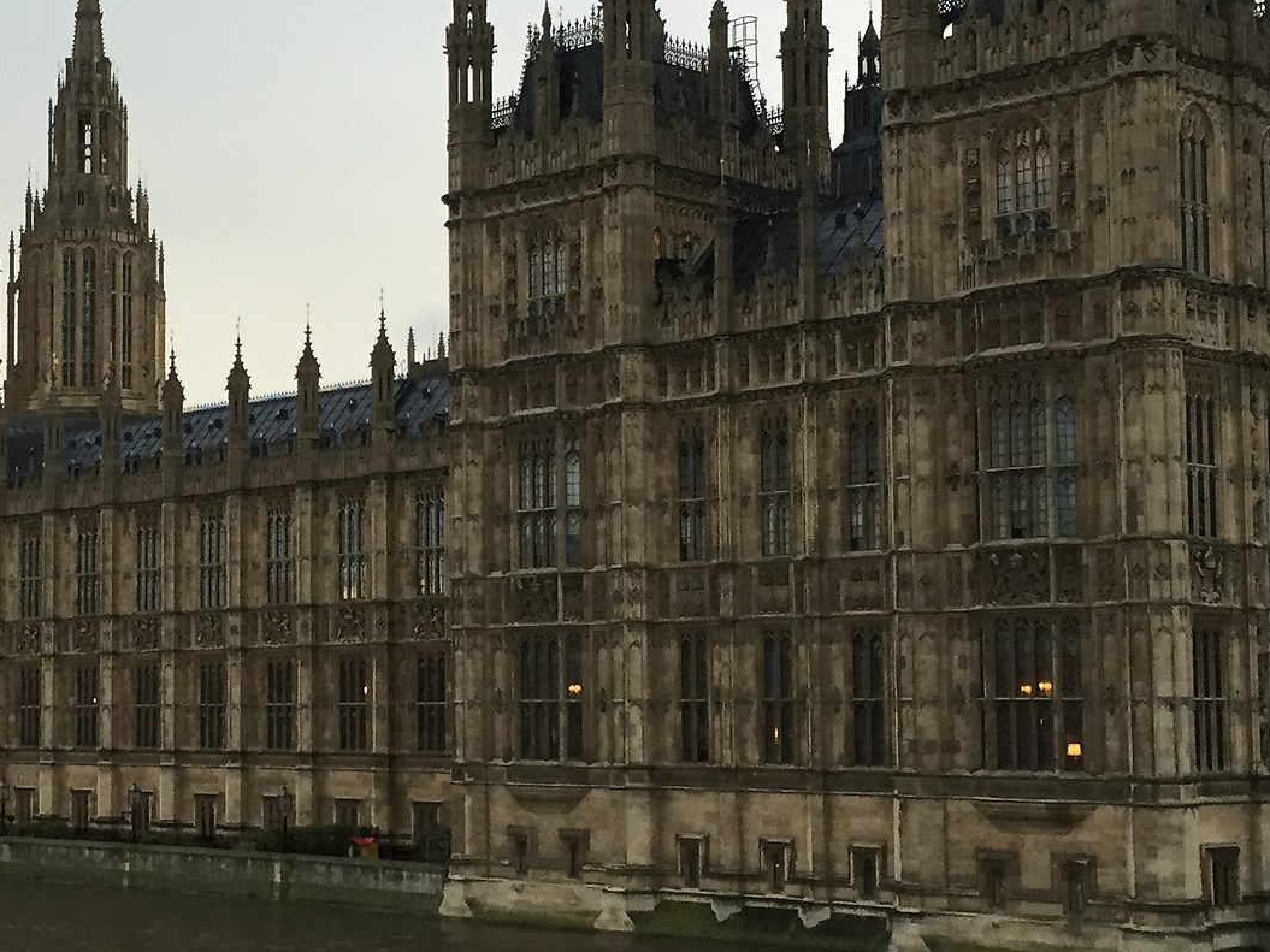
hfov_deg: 28.9
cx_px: 296
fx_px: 2421
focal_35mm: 66
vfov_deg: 22.2
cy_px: 539
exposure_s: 1/30
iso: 50
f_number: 2.2
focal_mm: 4.15
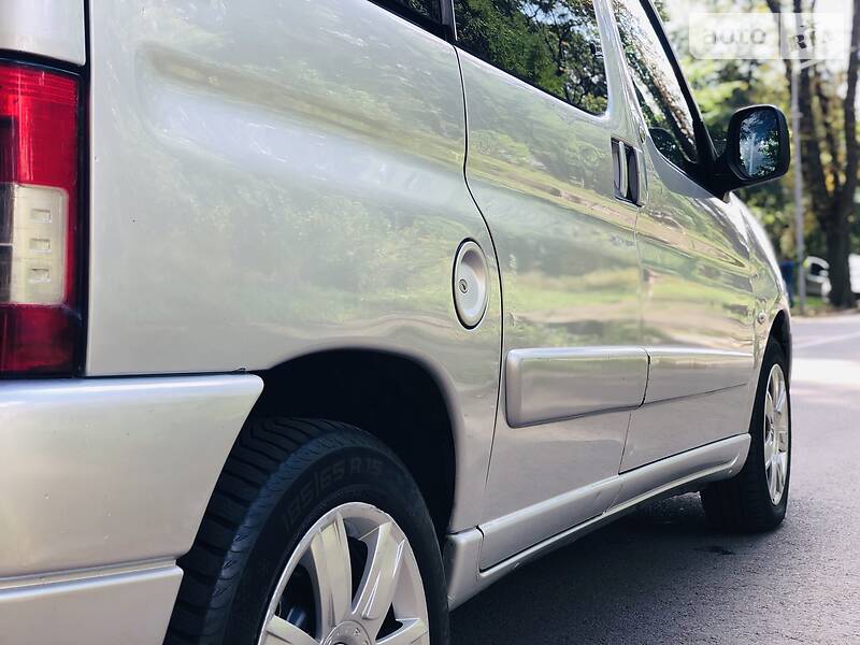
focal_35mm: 52
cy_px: 322
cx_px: 430
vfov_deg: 28.0
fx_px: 1292
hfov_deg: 36.8
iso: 16
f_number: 2.4
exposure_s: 1/120
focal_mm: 6
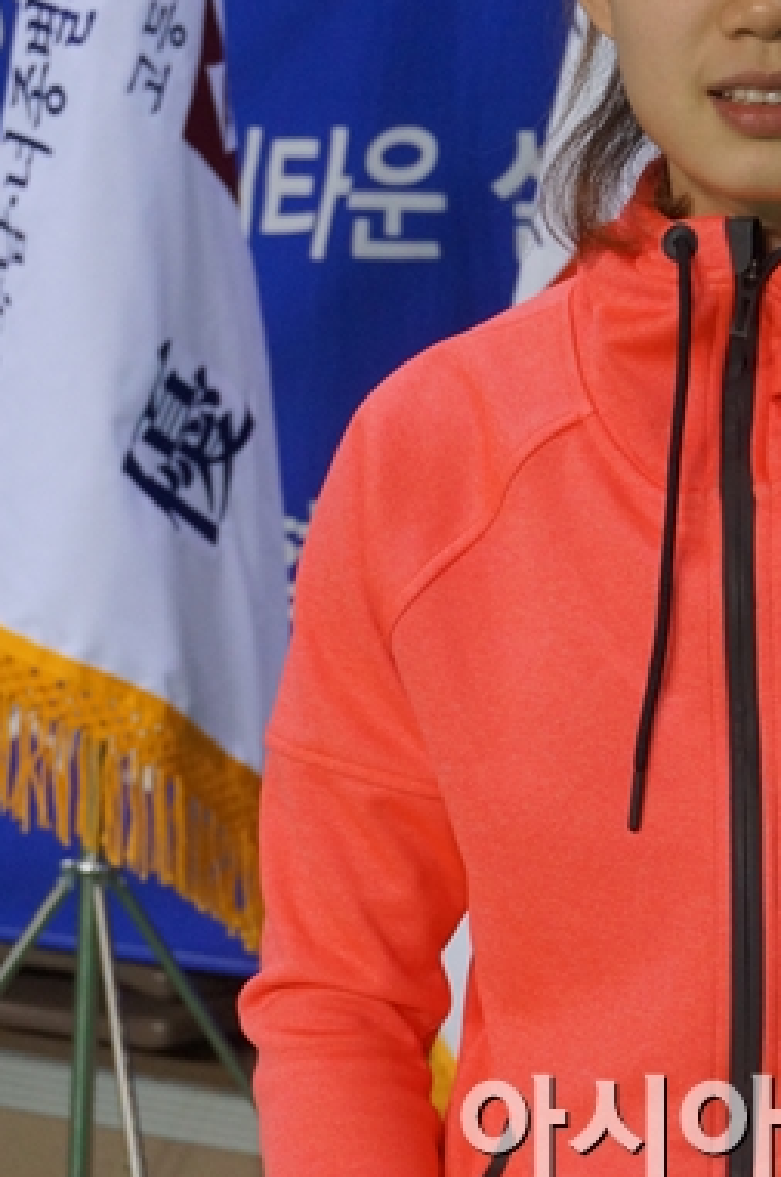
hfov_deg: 11.5
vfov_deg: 17.4
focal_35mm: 118
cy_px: 507
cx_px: 769
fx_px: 3850
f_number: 5.6
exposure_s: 1/160
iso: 1000
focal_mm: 39
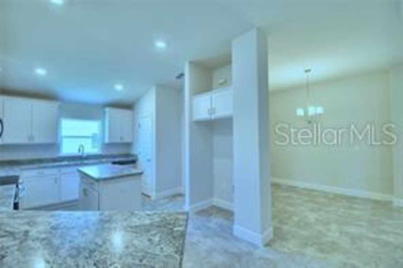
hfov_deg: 100.4
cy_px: 134
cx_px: 202
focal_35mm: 15
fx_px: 168
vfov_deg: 77.3
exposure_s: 1/100
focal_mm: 10
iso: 400
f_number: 4.5
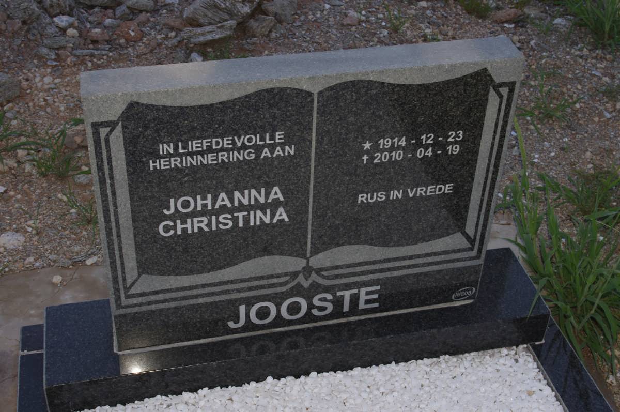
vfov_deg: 25.9
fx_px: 894
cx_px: 310
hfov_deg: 38.2
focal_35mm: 52
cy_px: 206
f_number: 11
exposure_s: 1/60
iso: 200
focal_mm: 35
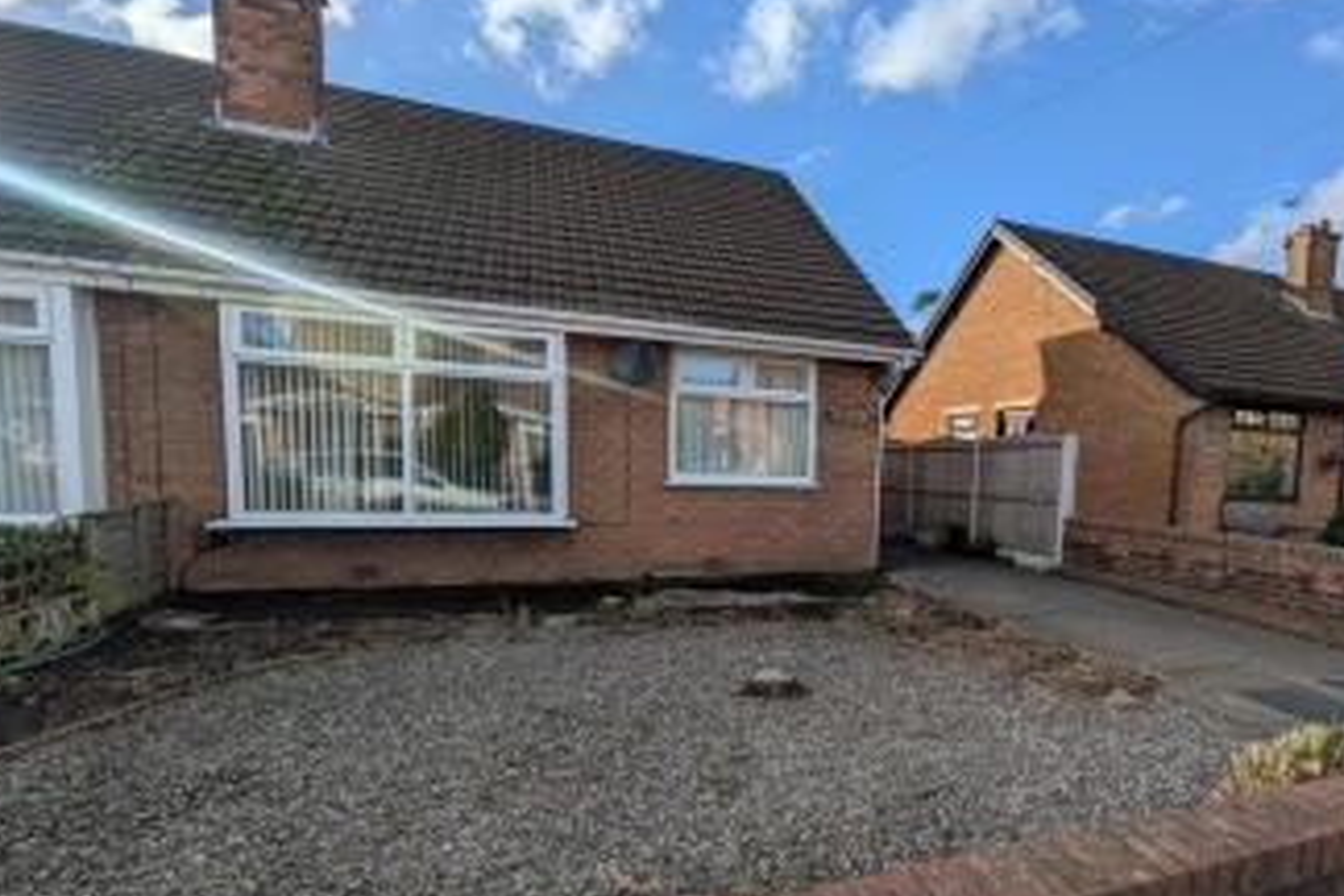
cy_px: 537
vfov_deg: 64.0
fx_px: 709
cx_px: 811
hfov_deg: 85.8
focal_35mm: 19
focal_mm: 1.83
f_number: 2.2
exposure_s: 1/2137
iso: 48
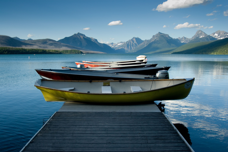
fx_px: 228
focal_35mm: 36
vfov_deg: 37.0
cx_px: 114
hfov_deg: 53.1
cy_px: 76
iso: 200
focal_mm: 24
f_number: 4
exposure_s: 1/640
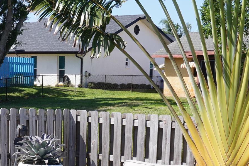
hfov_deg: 18.5
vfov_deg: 12.3
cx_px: 69
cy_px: 169
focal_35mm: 110
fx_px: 761
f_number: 13
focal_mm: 32
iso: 100
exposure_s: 1/80
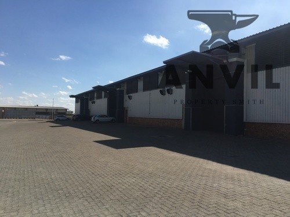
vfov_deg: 48.2
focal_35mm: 29
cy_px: 108
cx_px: 145
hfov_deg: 61.7
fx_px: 243
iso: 25
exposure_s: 1/2198
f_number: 2.2
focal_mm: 4.15
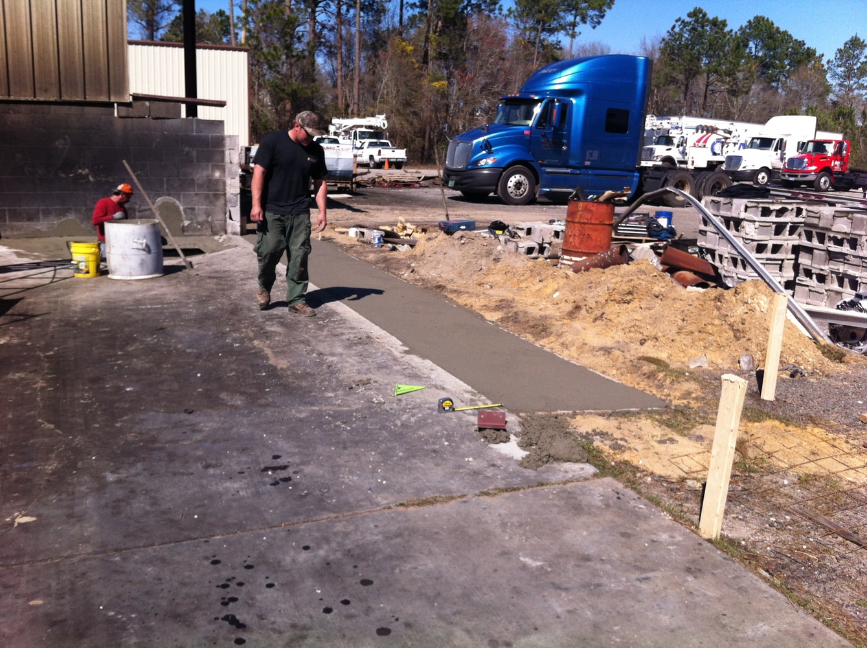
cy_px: 324
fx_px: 875
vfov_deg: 40.6
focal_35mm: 35
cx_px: 434
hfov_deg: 52.7
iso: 80
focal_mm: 3.85
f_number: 2.8
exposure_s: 1/1508
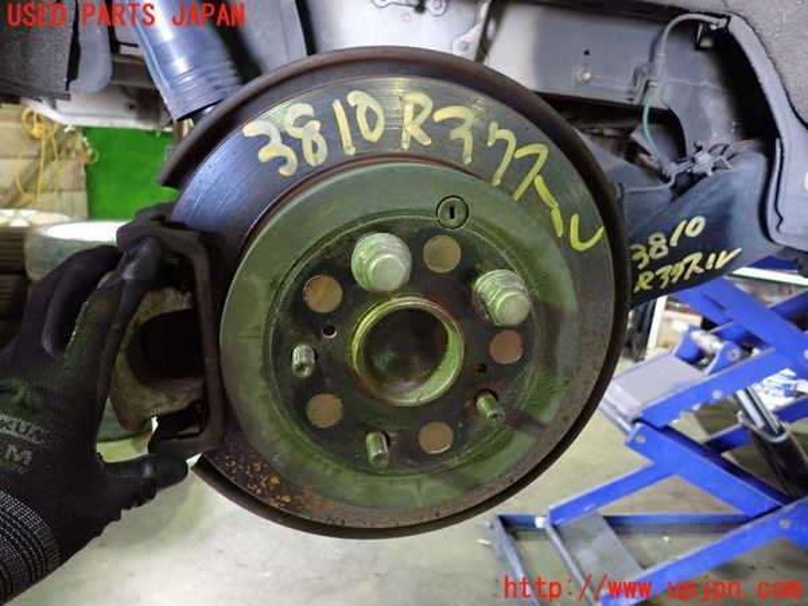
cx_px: 404
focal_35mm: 25
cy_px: 303
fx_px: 584
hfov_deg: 69.4
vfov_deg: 54.9
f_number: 2
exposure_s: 1/30
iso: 640
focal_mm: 4.5
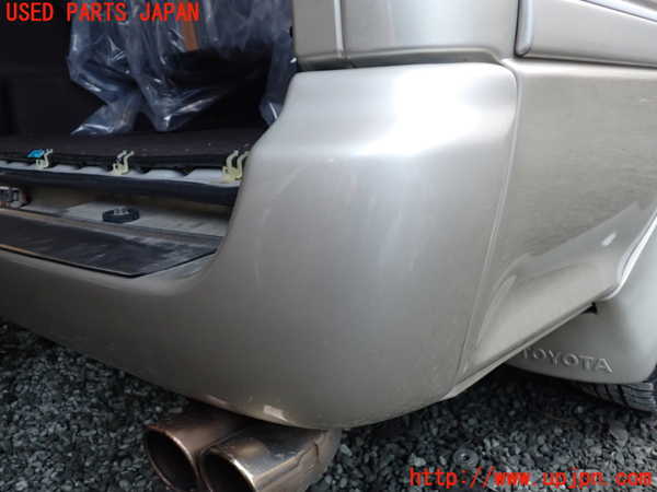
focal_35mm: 30
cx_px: 328
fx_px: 569
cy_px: 246
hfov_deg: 60.0
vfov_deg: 46.8
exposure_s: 1/30
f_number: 2.3
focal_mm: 5.4
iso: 200
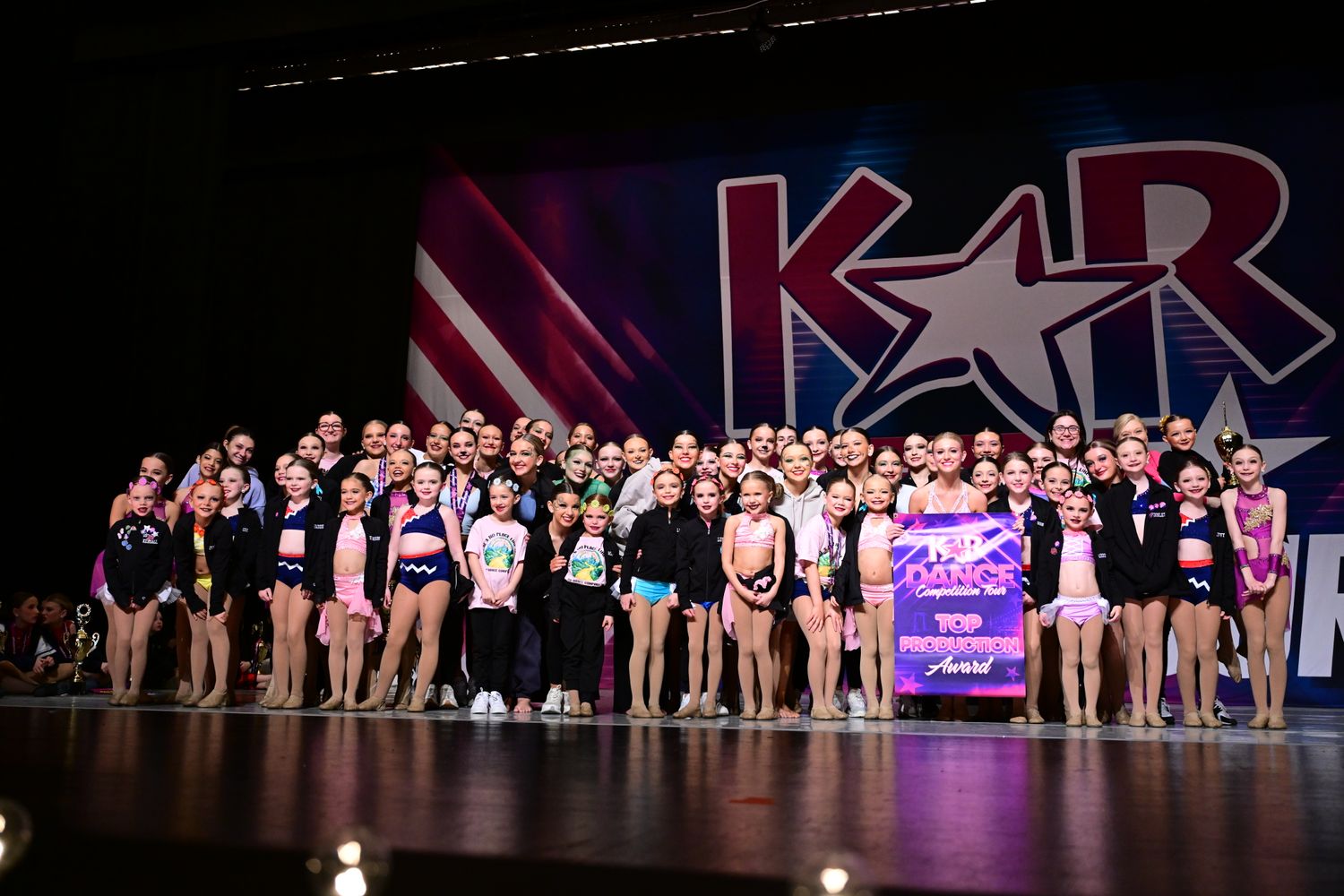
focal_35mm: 35
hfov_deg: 54.4
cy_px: 448
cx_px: 672
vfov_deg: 37.9
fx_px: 1307
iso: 3200
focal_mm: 35
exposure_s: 1/1000
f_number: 3.2
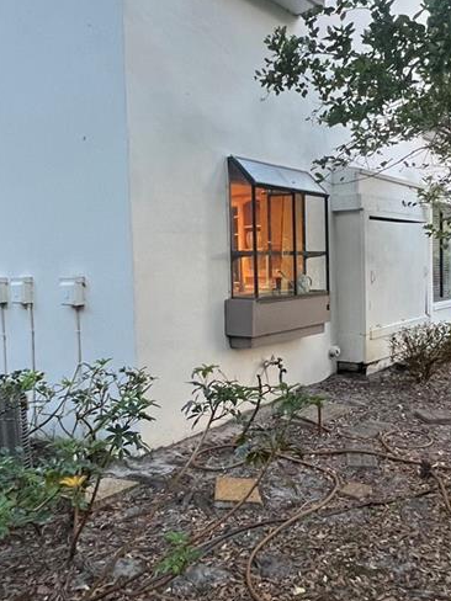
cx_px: 234
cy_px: 300
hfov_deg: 44.2
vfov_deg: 56.8
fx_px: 556
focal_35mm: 32
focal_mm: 1.57
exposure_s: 1/82
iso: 250
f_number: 1.8
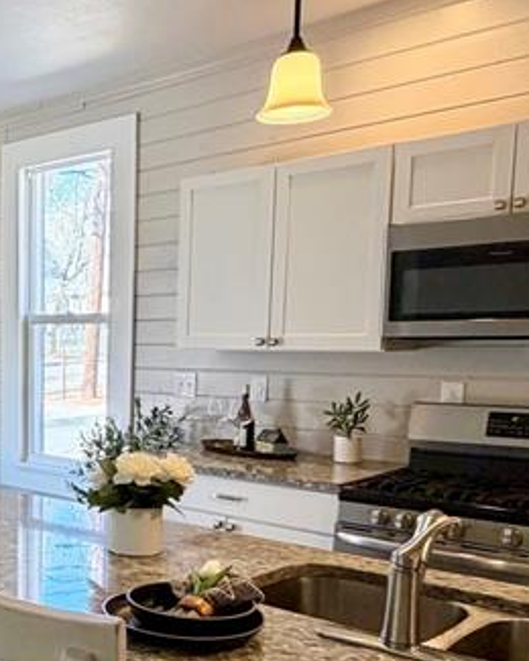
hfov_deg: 30.9
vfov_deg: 42.2
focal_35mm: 43
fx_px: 842
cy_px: 448
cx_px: -61
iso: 250
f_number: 2.2
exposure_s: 1/120
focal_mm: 2.22
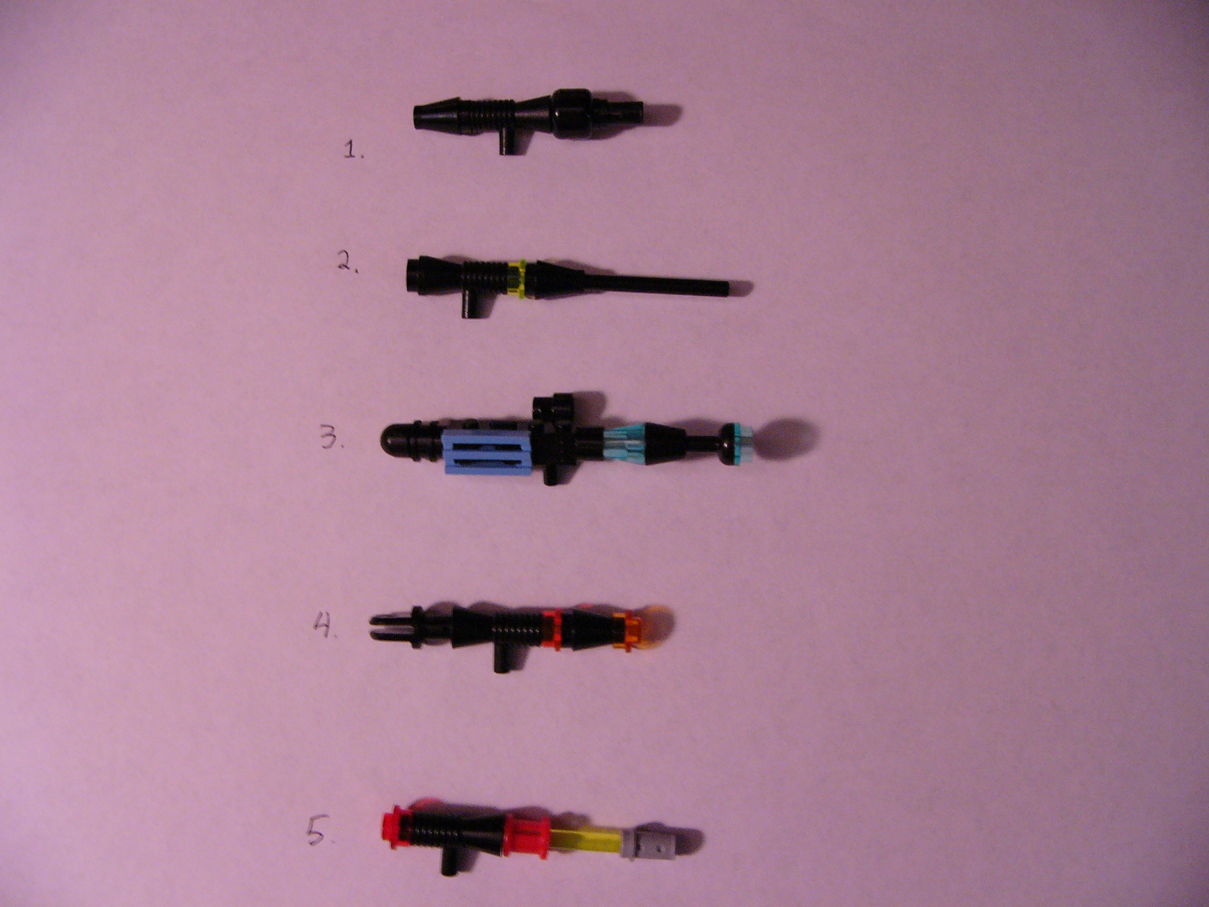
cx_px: 604
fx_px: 1257
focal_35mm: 36
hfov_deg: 51.4
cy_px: 454
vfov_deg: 39.7
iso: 200
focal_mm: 6
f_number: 2.8
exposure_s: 1/20
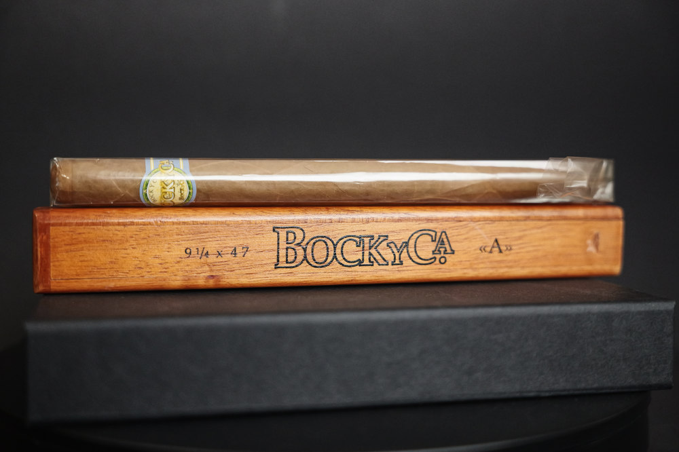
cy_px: 226
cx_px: 340
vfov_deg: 29.2
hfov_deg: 42.8
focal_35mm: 46
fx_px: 867
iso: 5000
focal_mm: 46
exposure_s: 1/640
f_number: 2.8
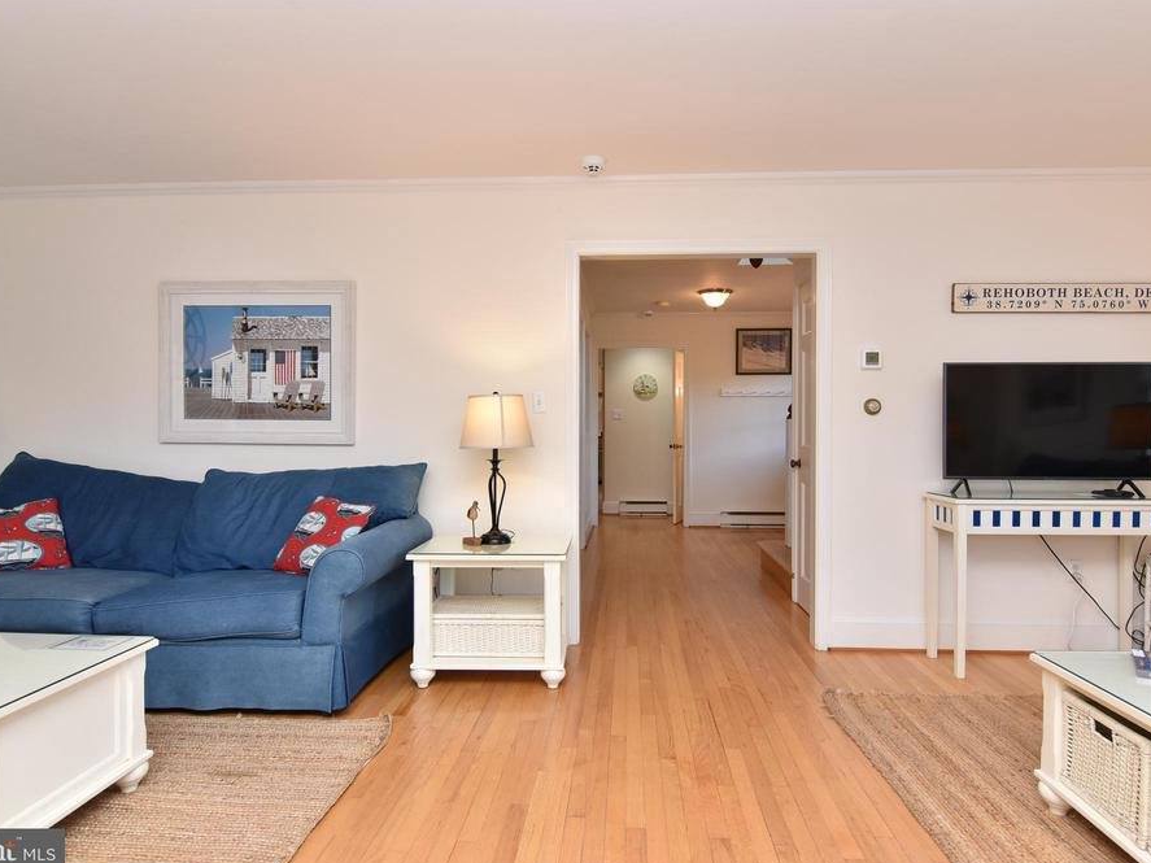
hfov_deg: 81.7
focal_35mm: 20
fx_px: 665
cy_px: 432
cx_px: 585
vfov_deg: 66.0
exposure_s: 1/60
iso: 800
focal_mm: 12
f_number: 7.1
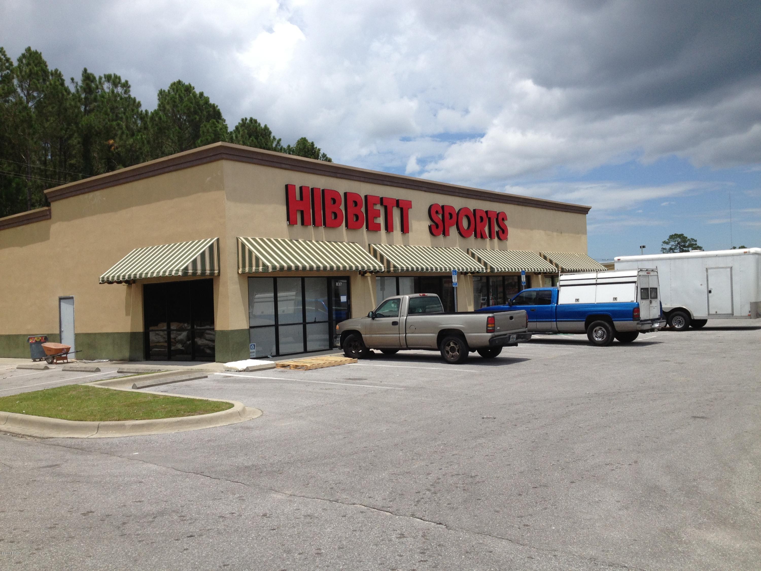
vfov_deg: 40.7
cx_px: 380
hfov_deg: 52.6
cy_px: 286
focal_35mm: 35
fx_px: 769
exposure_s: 1/2513
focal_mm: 4.28
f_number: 2.4
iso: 50
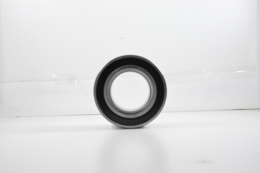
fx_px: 368
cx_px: 130
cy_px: 86
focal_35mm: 51
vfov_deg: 26.4
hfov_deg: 38.9
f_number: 7.1
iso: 3200
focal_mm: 34
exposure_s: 1/100
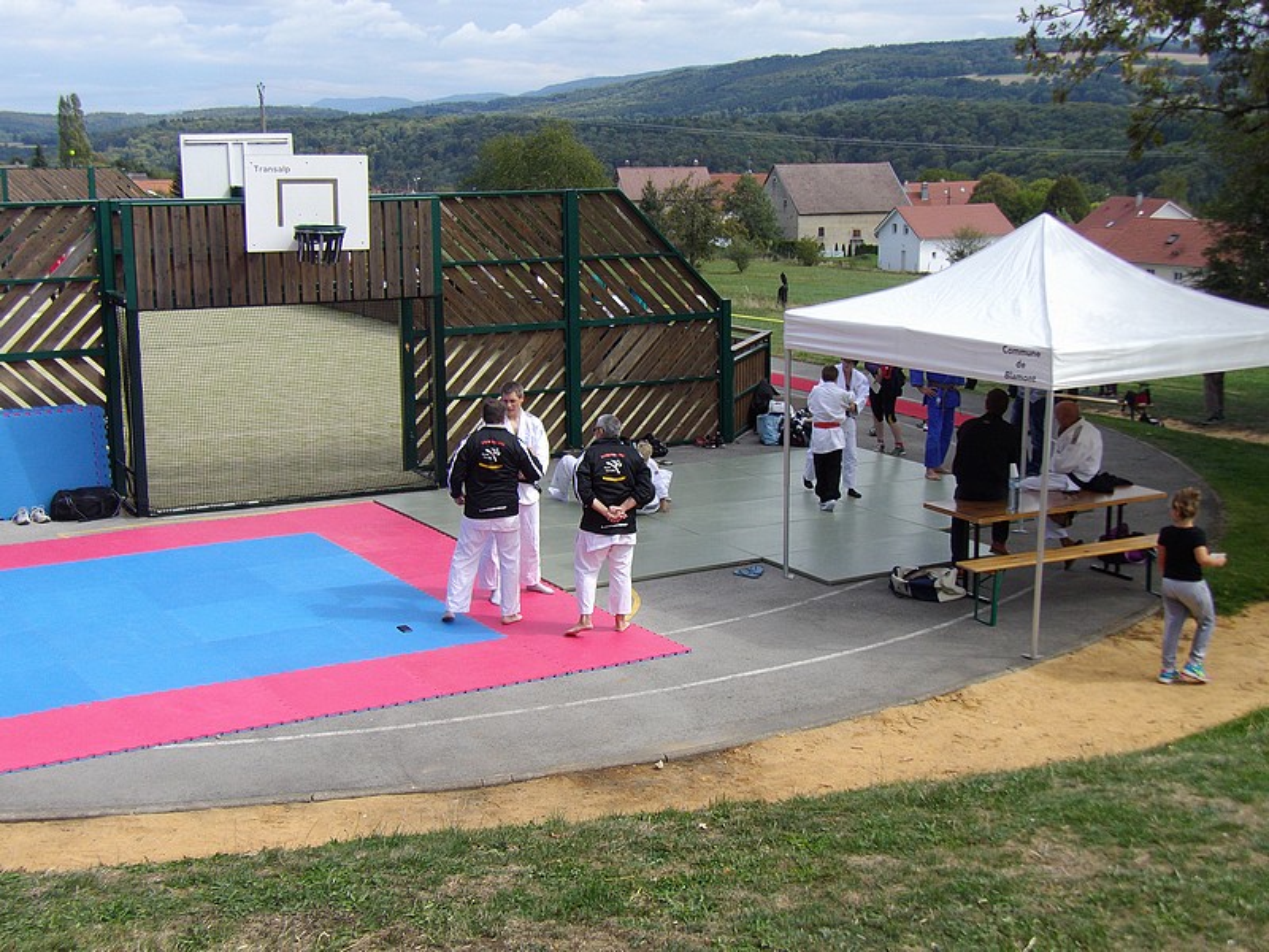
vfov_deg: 30.3
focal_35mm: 48
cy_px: 476
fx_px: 1760
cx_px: 634
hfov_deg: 39.7
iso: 100
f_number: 3.5
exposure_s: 1/640
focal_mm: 8.5
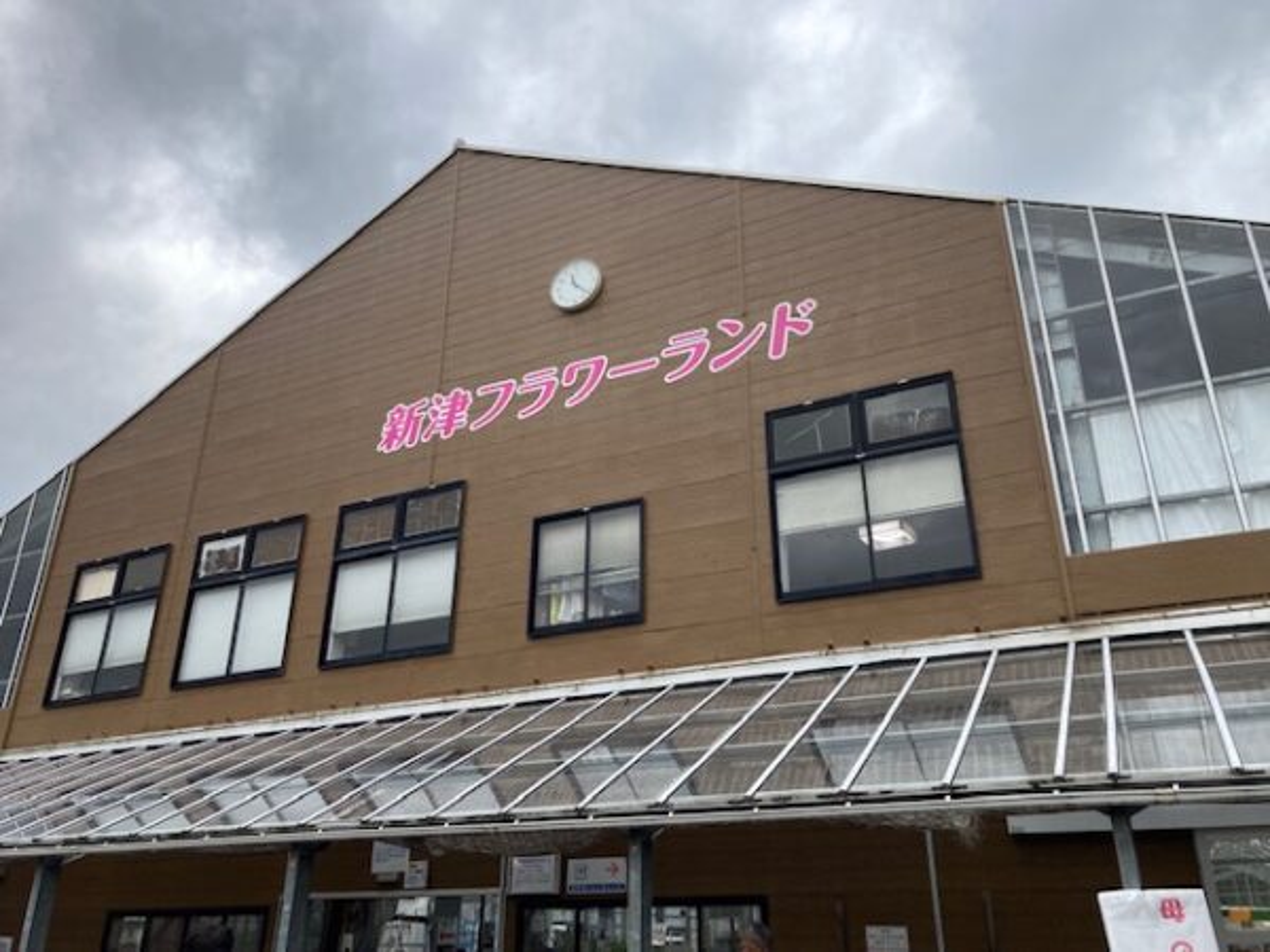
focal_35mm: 28
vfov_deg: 49.7
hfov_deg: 63.4
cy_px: 476
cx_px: 635
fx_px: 1027
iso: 20
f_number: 1.8
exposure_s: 1/759
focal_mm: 3.99
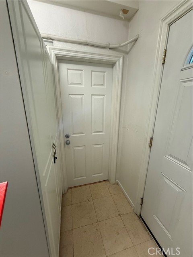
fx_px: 104
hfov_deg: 85.7
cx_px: 96
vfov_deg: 102.1
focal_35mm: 14
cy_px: 128
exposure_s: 1/60
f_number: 2.2
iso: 200
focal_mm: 2.22
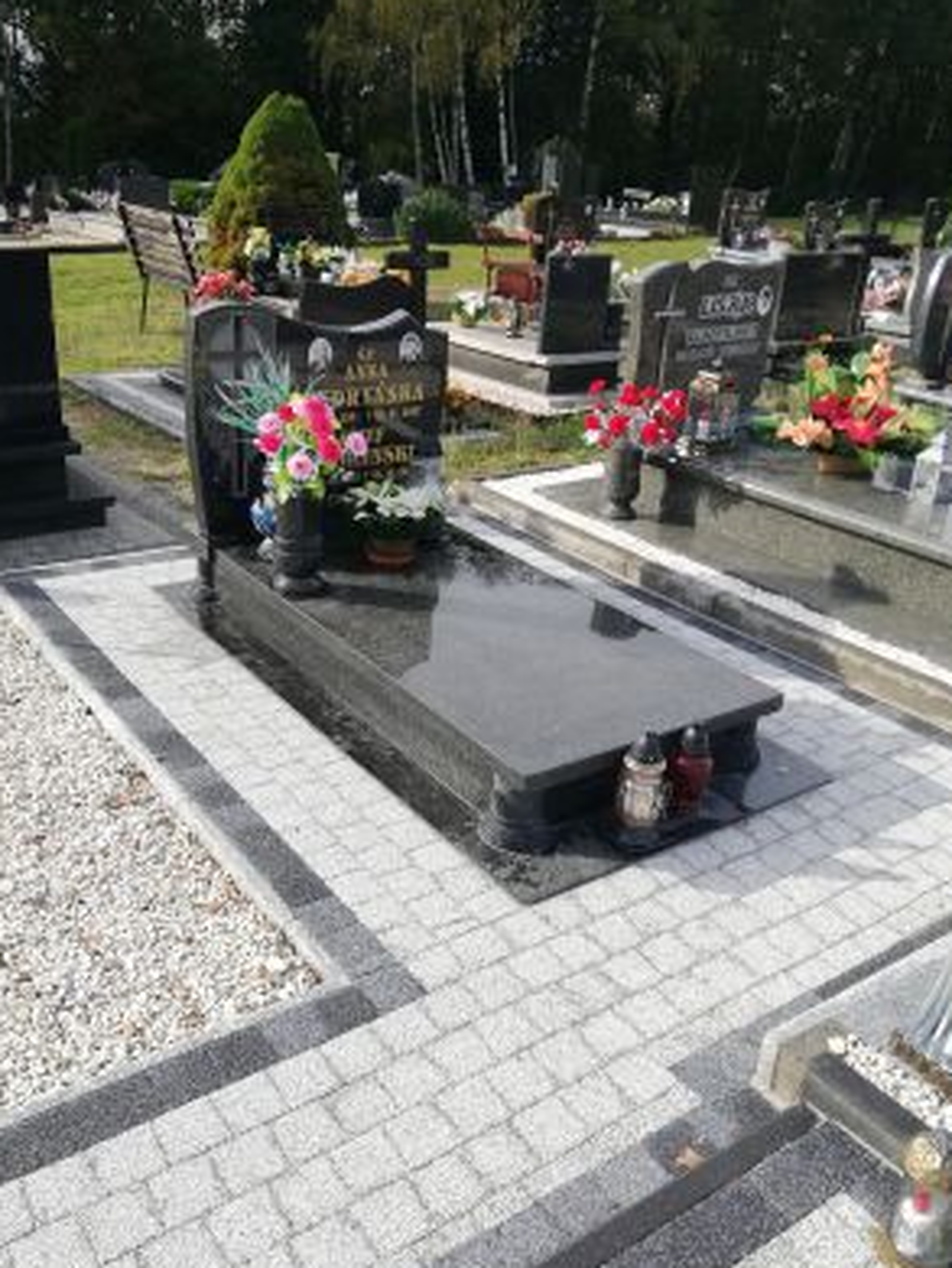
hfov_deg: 44.2
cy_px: 637
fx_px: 1172
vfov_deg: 56.8
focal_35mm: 32
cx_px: 442
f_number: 2.2
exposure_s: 1/391
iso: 50
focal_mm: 3.81
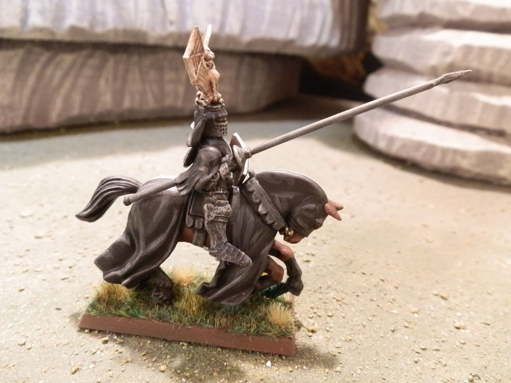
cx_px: 256
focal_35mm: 28
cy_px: 192
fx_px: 413
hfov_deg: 63.4
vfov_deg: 49.7
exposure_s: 1/30
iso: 400
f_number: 3.1
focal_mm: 5
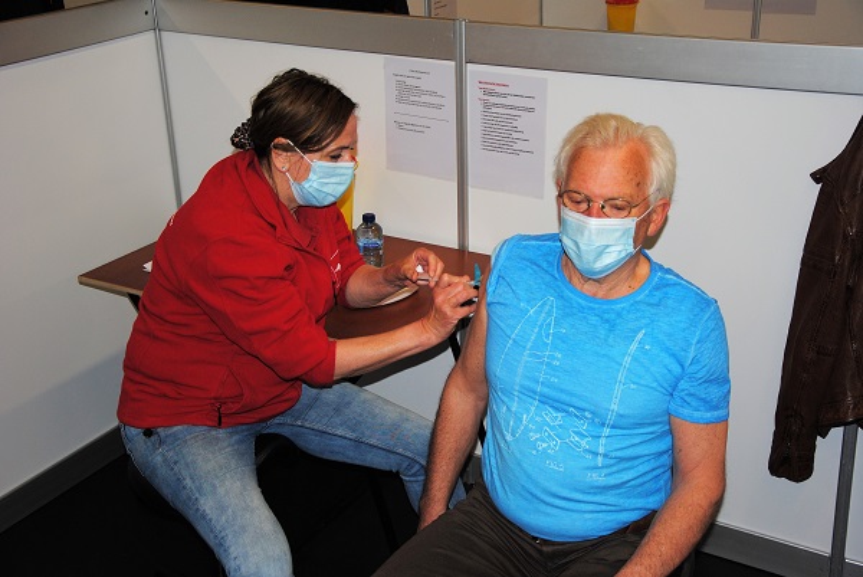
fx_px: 1223
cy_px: 288
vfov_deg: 26.5
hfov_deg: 38.9
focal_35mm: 51
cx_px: 432
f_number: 4.2
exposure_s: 1/60
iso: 200
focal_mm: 34
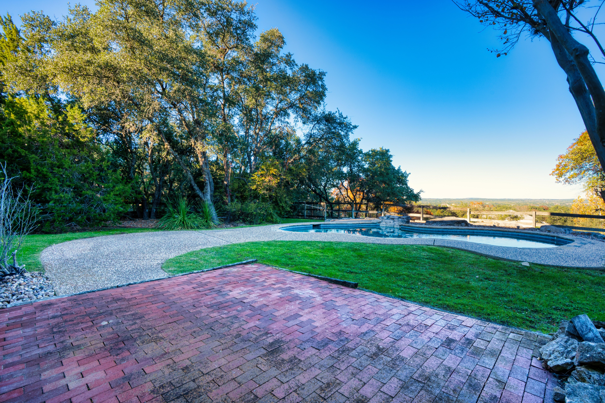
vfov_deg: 73.8
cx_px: 302
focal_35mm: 16
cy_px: 202
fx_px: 269
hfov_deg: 96.7
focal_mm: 16
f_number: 11
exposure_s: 1/3
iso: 100
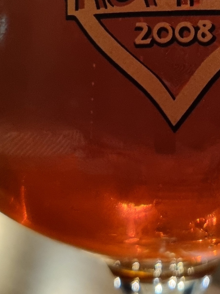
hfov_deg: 19.8
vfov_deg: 25.1
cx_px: 196
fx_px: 618
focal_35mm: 73
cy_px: -14
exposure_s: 1/25
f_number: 1.8
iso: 640
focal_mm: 5.4
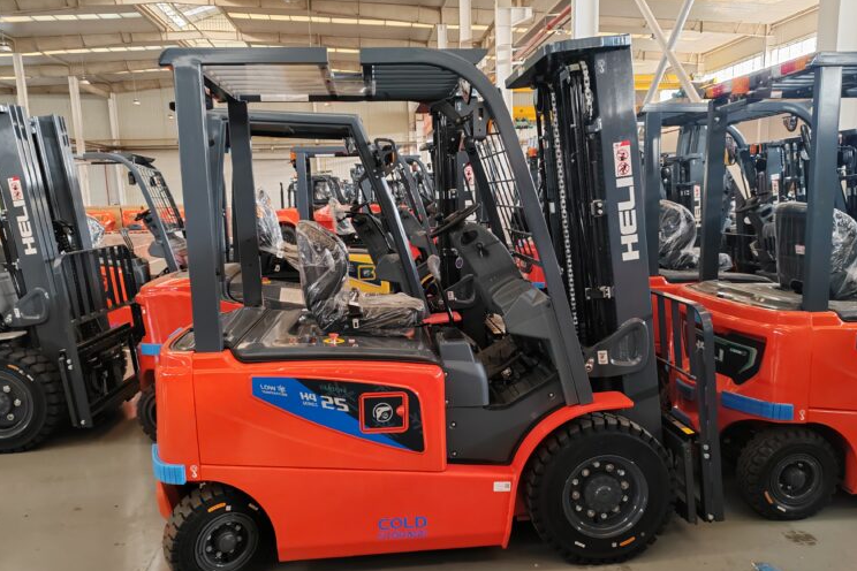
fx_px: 690
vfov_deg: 44.9
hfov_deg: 63.7
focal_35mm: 29
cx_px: 437
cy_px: 310
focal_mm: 6.14
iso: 2000
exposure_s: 1/100
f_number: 1.8
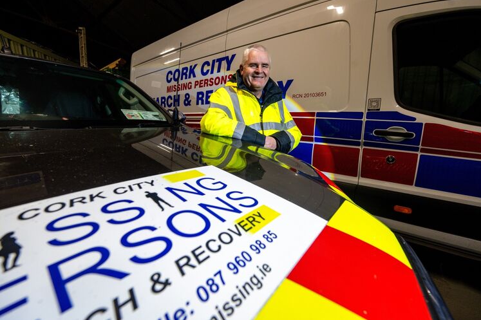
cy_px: 150
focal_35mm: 15
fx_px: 200
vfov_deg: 77.2
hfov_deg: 100.4
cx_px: 237
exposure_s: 1/60
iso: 2000
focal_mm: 14
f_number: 5
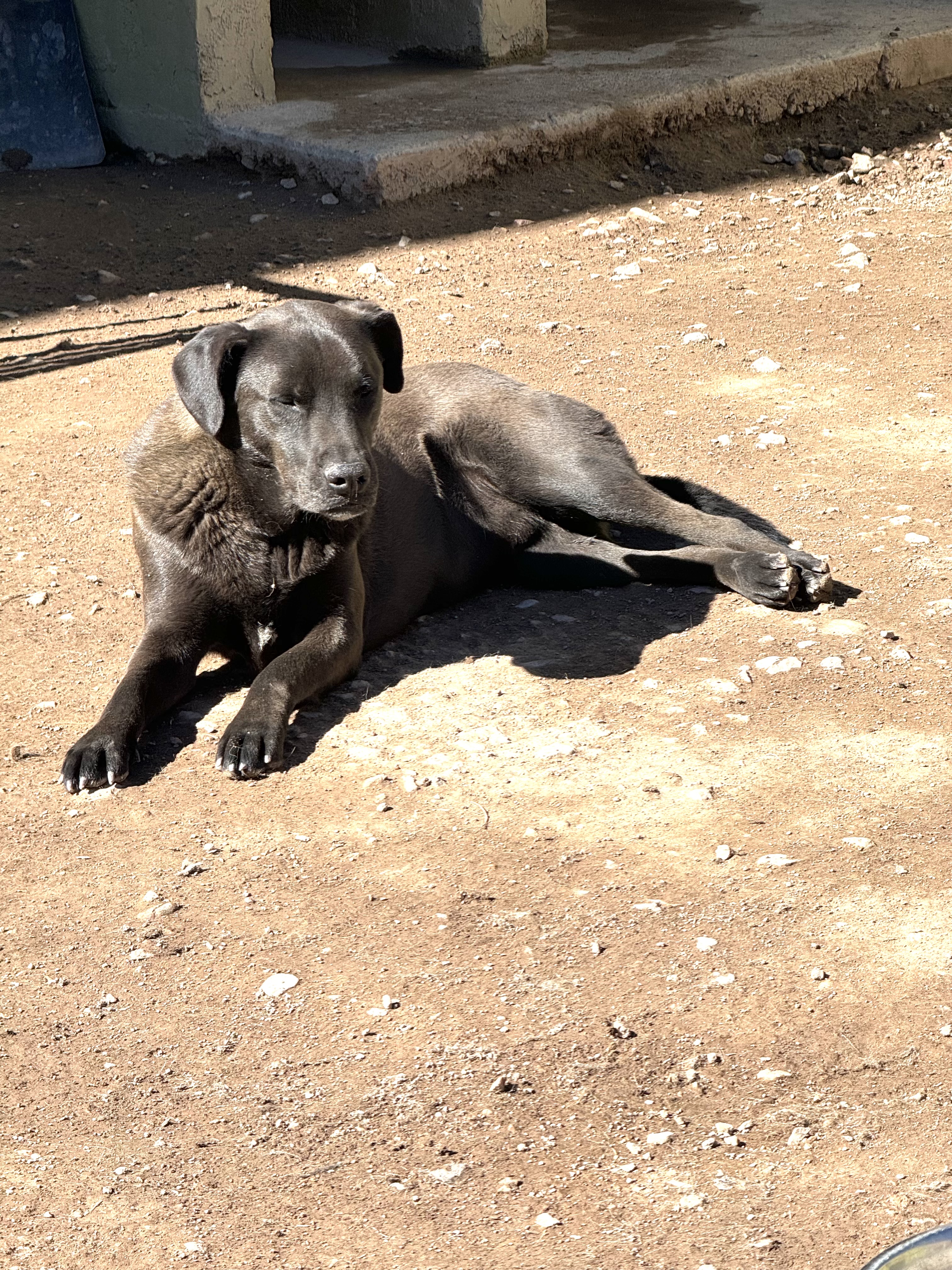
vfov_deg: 16.4
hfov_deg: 12.3
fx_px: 4400
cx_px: 476
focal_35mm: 120
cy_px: 635
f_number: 2.8
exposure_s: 1/860
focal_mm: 15.66
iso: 50
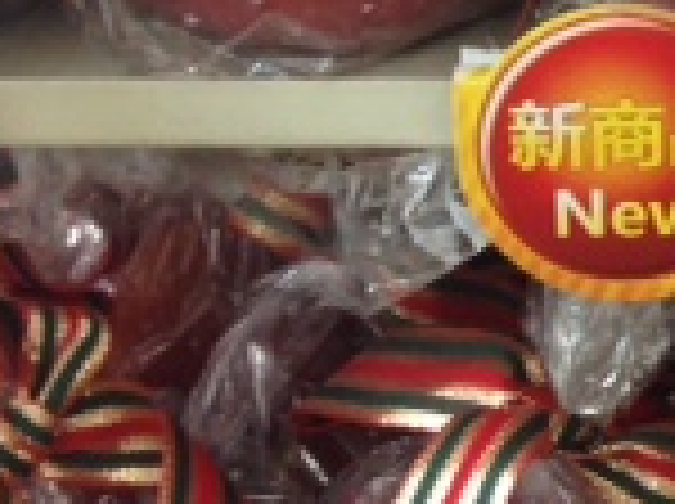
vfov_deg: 10.3
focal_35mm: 141
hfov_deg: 13.0
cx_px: 1120
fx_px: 2745
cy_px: -94
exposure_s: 1/40
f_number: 2.4
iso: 64
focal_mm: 4.12
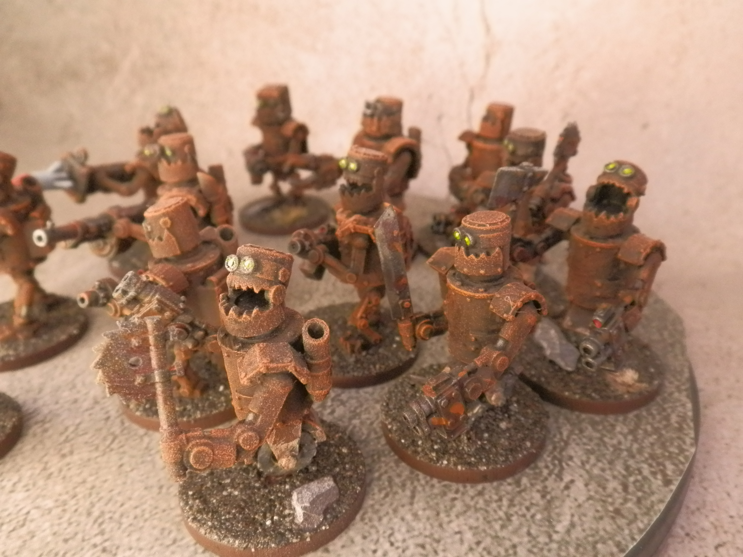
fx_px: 601
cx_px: 372
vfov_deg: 49.7
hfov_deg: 63.4
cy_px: 278
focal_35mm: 28
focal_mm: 5
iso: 400
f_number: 3.1
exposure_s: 1/80
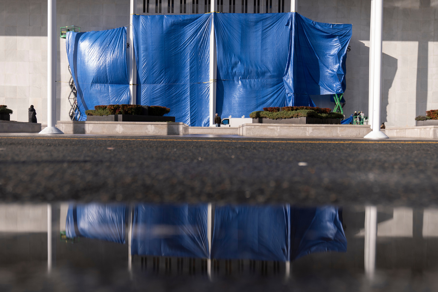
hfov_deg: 54.4
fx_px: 426
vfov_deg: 37.9
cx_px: 219
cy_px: 146
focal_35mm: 35
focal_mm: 35
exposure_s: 1/4000
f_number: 2.8
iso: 200
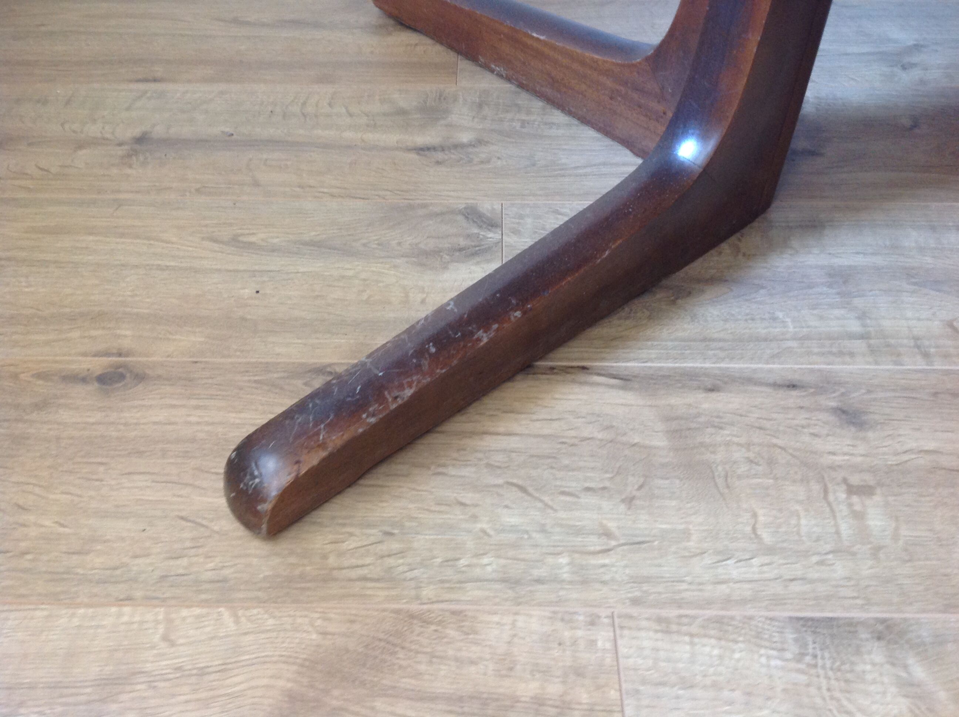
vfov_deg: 40.6
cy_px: 358
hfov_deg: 52.7
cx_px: 480
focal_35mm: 35
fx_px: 968
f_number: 2.4
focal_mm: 4.28
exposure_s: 1/15
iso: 160
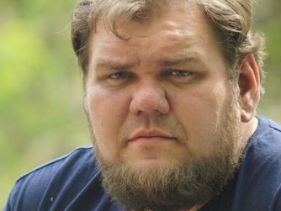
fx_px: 4703
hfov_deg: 3.4
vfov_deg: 2.6
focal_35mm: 579
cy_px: 100
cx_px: 182
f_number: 4
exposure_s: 1/2000
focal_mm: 210
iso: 1600
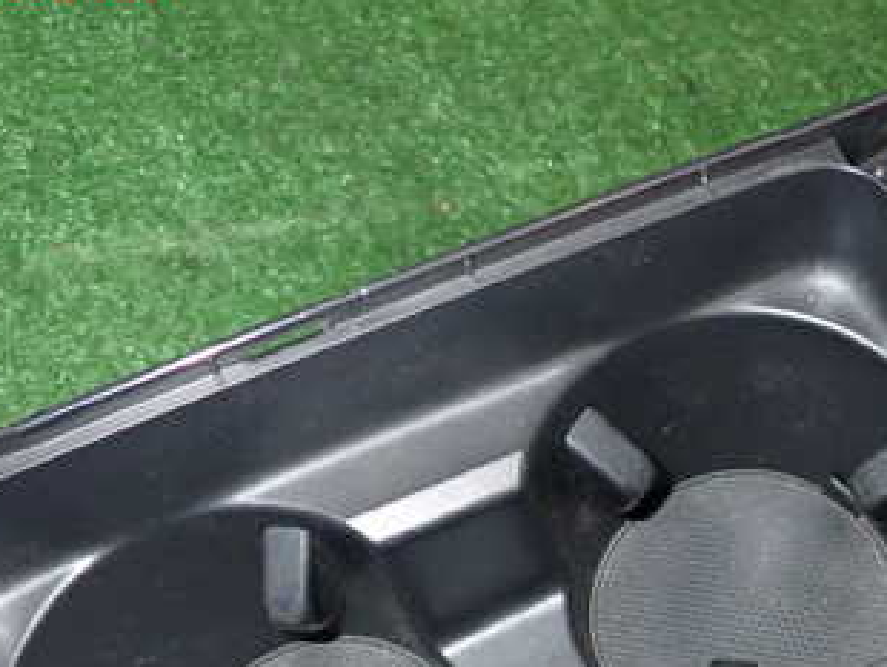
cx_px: 495
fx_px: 1487
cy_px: 590
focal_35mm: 58
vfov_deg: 24.6
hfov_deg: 33.2
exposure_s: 1/30
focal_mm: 5.4
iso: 640
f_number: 6.3
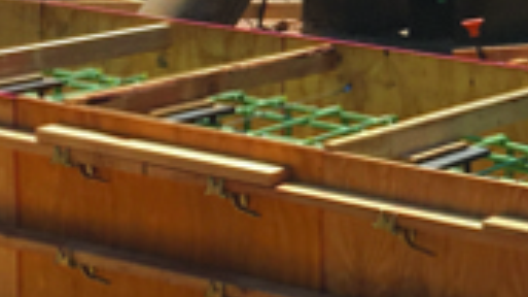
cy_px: 31
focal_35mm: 145
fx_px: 2029
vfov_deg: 8.3
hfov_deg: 14.2
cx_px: 689
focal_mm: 4.15
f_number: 2.2
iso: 25
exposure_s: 1/1261
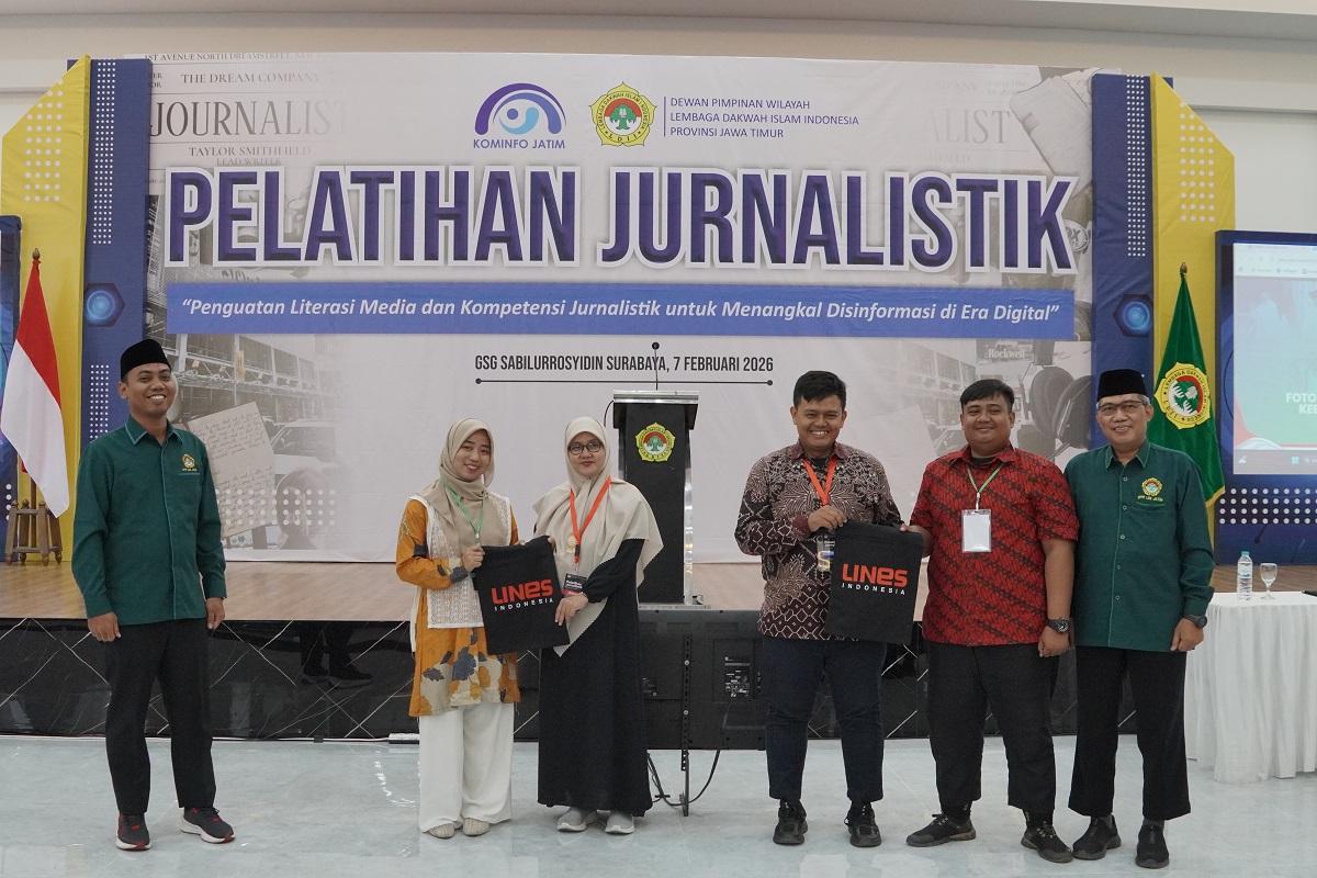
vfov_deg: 35.5
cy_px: 439
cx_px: 658
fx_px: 1372
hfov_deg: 51.3
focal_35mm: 38
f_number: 5.6
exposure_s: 1/125
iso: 2000
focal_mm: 25
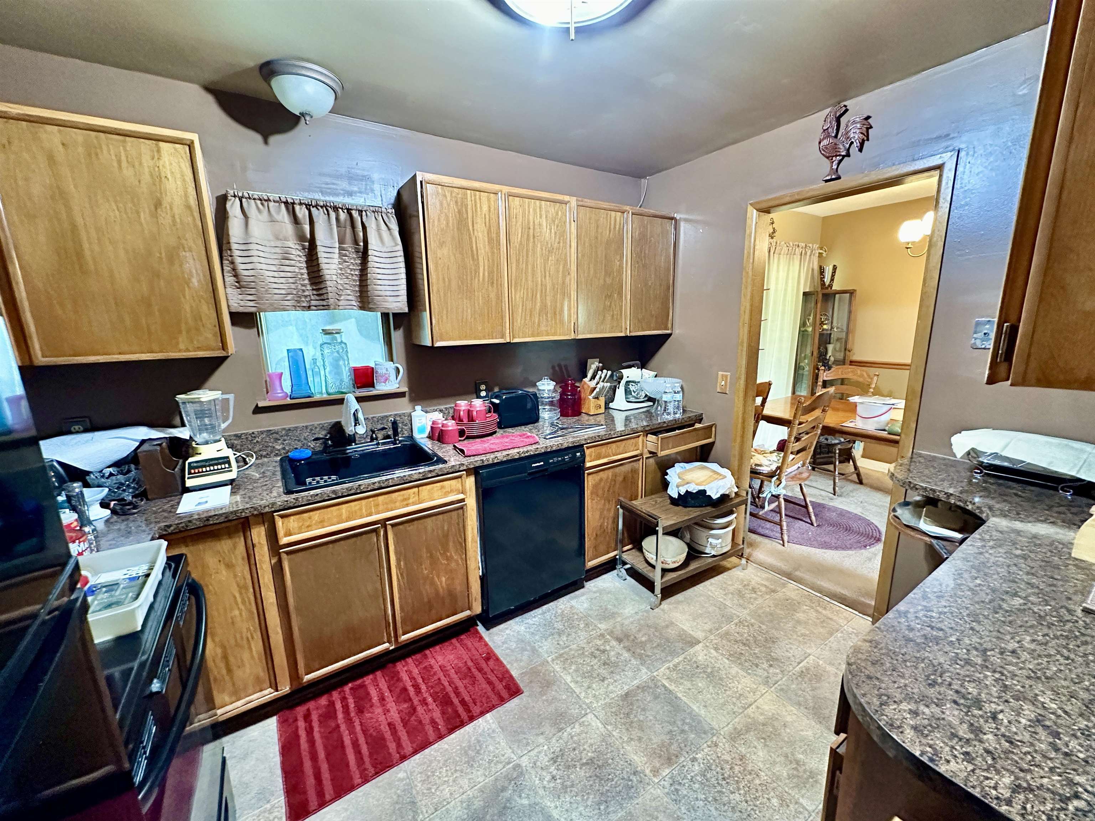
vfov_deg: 85.7
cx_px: 548
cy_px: 410
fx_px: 443
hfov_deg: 102.1
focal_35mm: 14
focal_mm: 2.22
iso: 1000
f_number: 2.2
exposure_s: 1/60
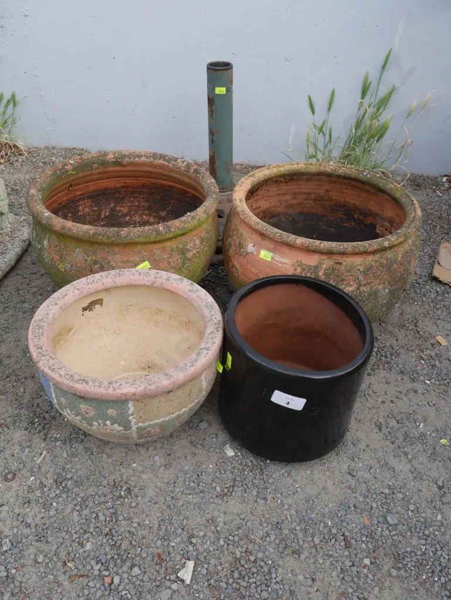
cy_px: 300
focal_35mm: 30
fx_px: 521
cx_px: 226
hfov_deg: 46.8
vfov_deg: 59.9
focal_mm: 15
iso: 200
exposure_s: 1/200
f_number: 5.6
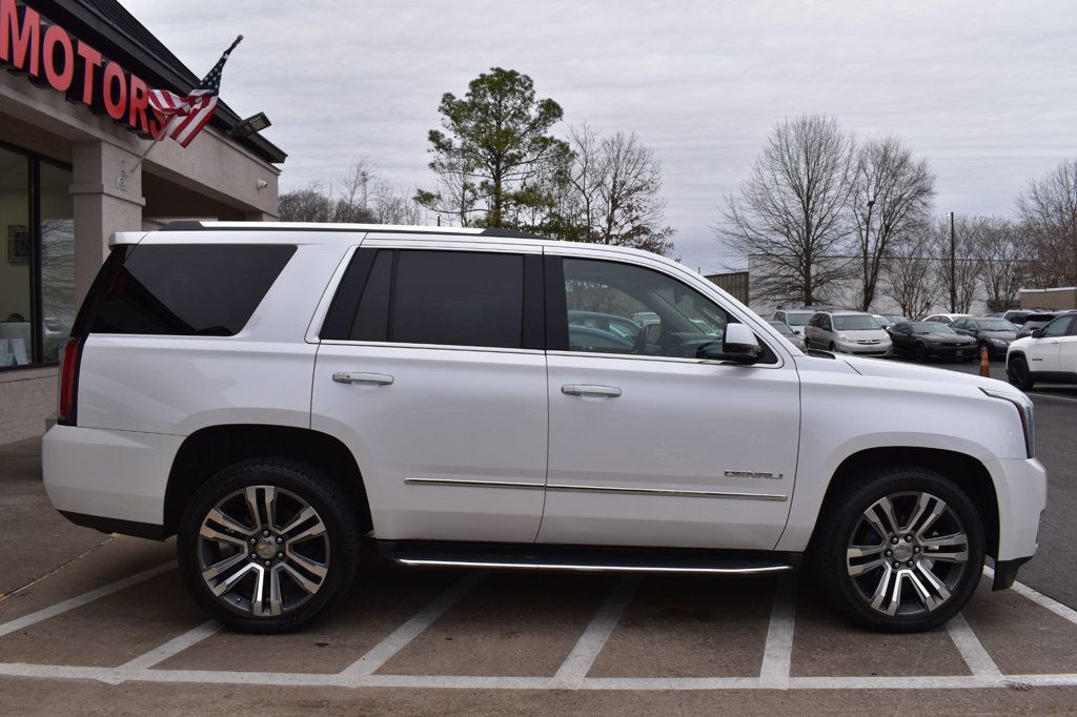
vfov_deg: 43.6
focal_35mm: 30
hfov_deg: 61.9
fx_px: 897
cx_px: 538
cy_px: 358
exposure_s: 1/200
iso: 400
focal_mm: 20
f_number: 10
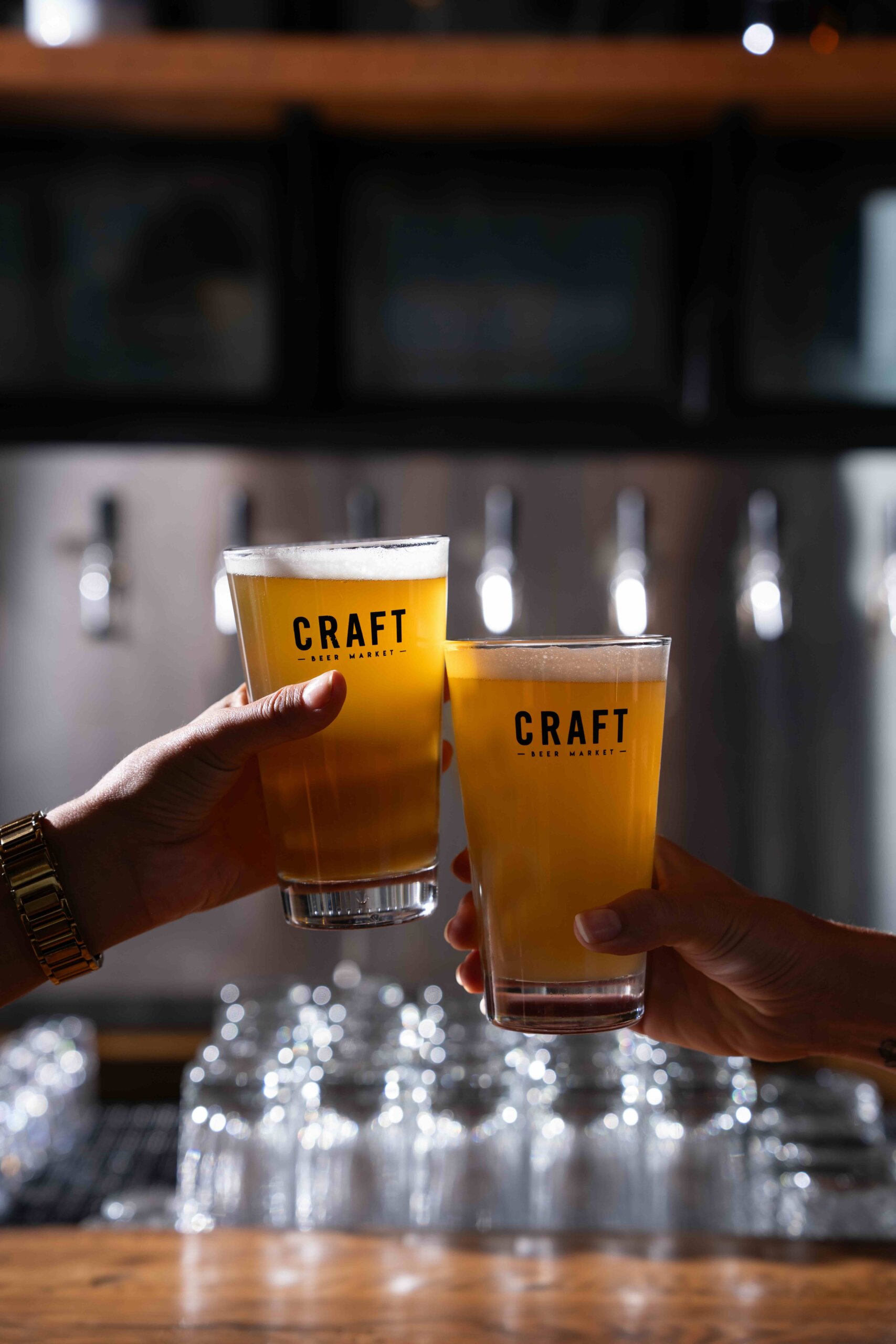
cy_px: 672
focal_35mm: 64
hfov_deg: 21.2
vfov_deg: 31.4
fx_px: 2389
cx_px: 448
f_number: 4
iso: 160
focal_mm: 64
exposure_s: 1/160
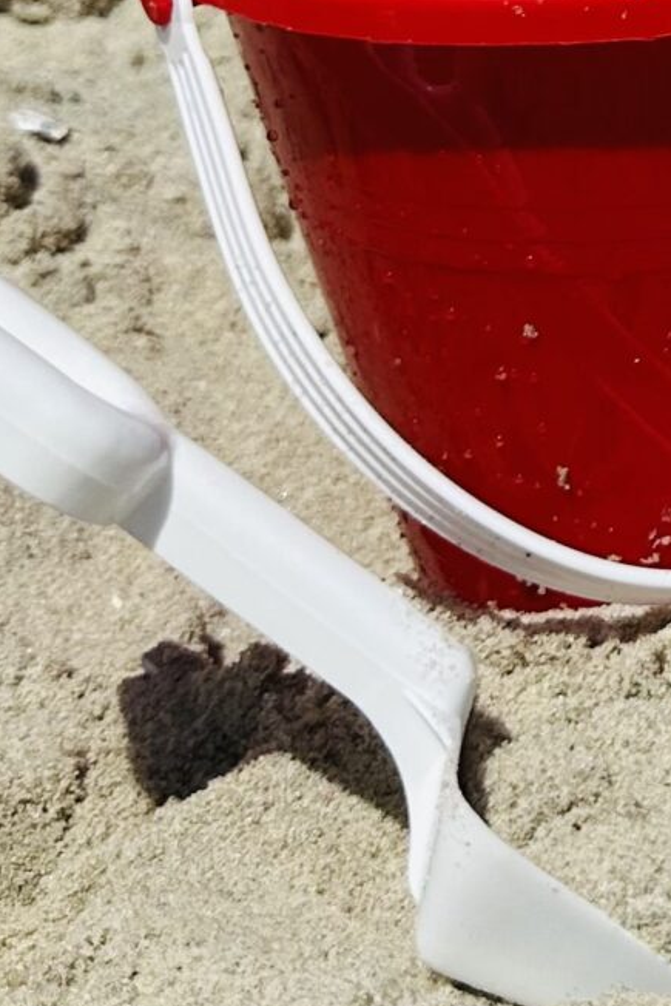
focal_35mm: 98
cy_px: -279
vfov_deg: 19.3
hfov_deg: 12.5
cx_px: 1302
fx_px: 2738
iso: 80
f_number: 1.78
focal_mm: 6.86
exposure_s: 1/10753
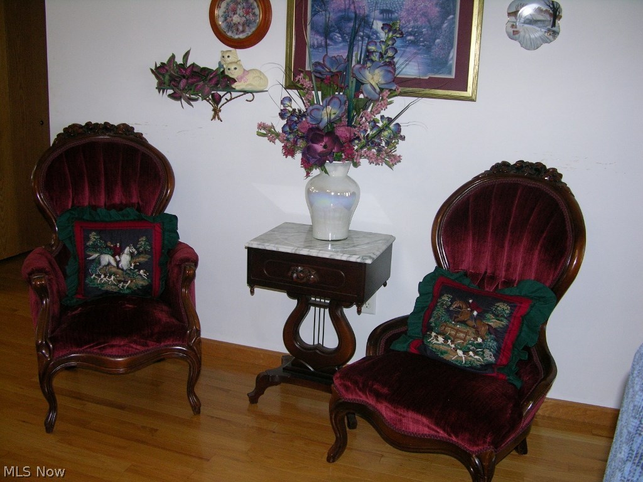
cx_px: 322
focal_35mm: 35
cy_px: 241
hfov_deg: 52.6
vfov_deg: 40.7
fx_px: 650
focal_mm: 8.9
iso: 200
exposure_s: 1/60.1
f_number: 2.8
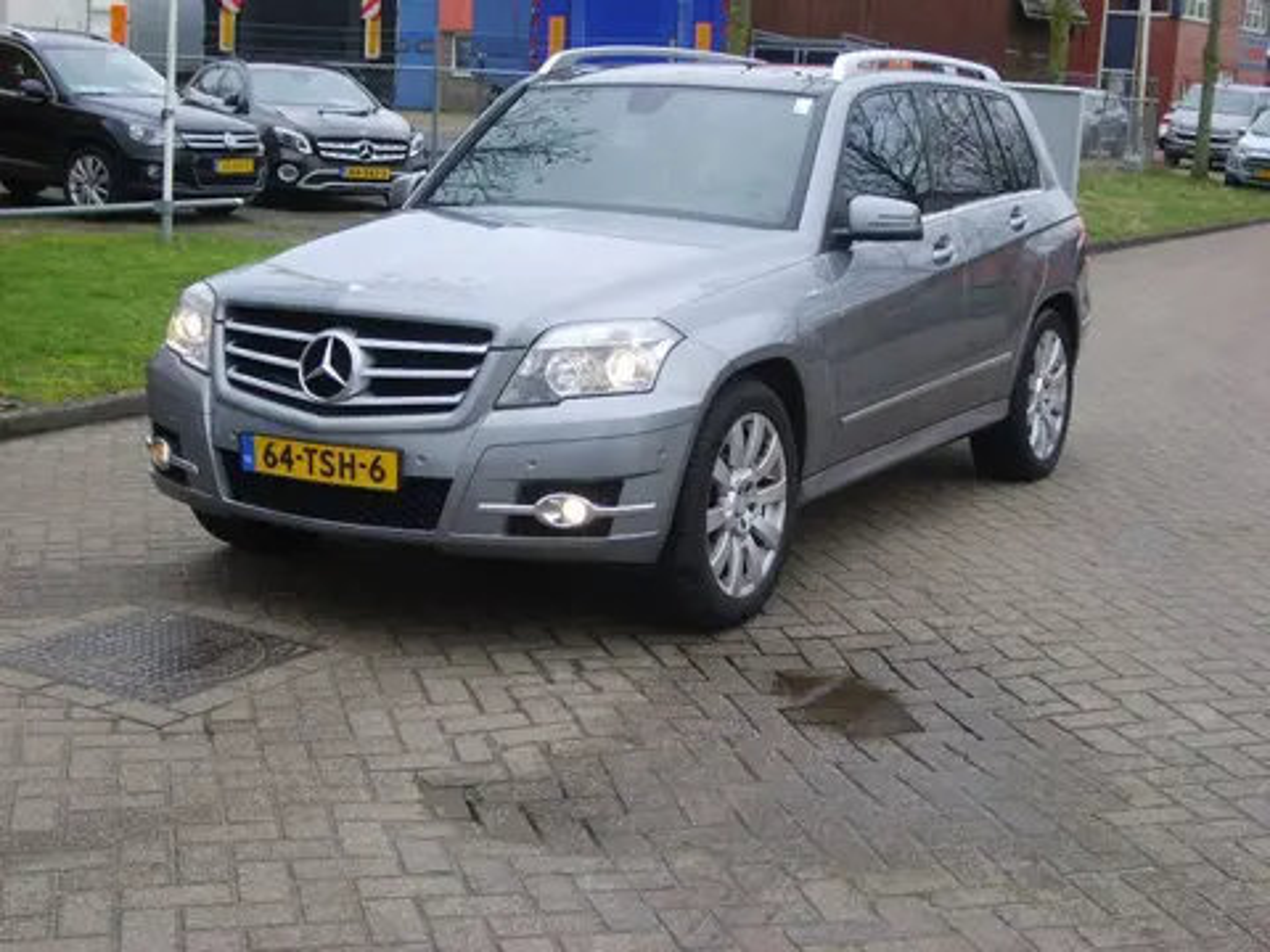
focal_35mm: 52
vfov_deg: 28.0
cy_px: 476
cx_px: 635
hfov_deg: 36.8
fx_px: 1908
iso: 50
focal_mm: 8.7
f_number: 3.3
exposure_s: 1/180
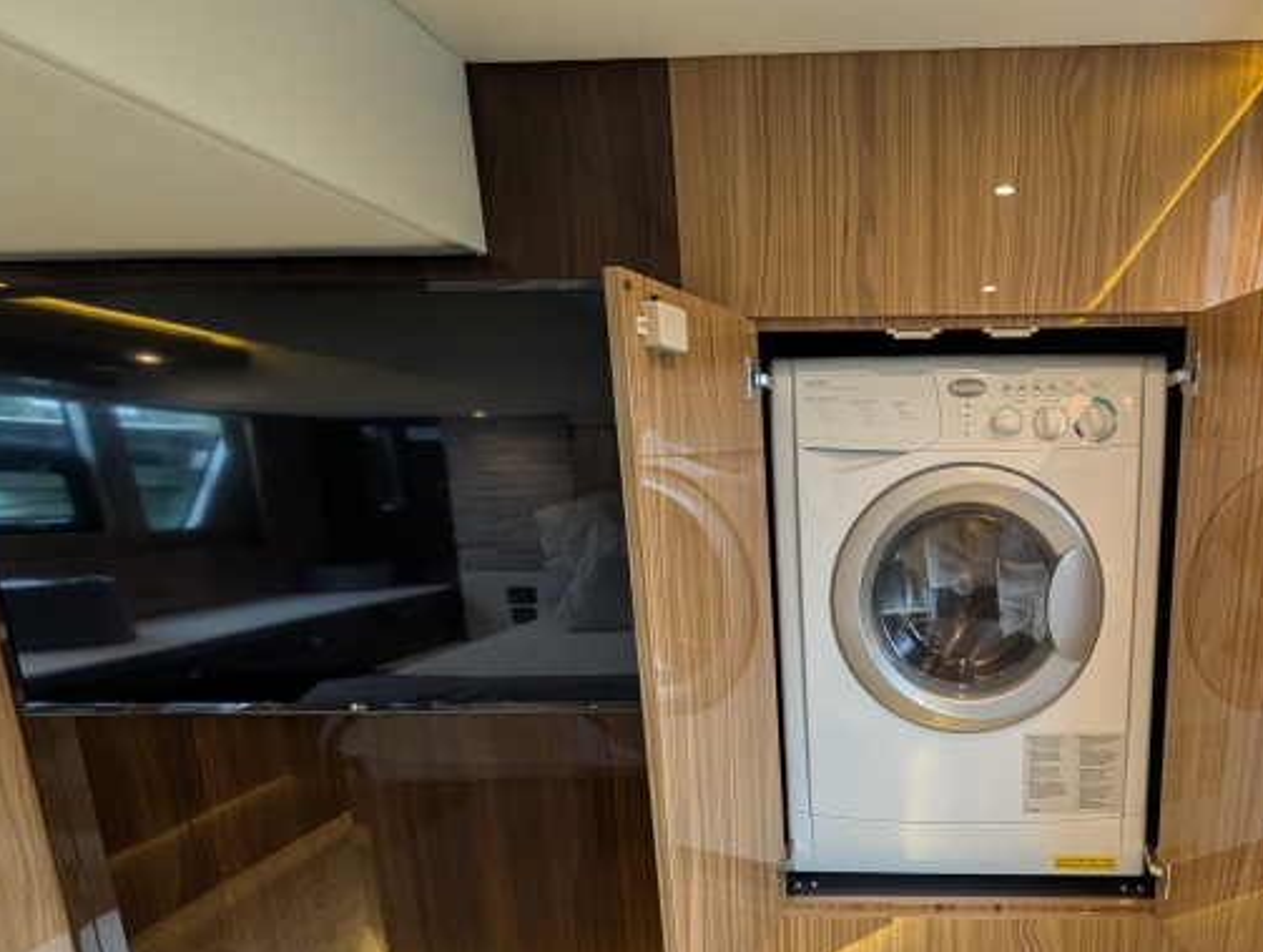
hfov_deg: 78.7
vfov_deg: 67.1
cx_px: 935
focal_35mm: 19
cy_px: 628
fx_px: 694
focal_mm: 2.02
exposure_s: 1/46.8
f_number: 1.7
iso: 165
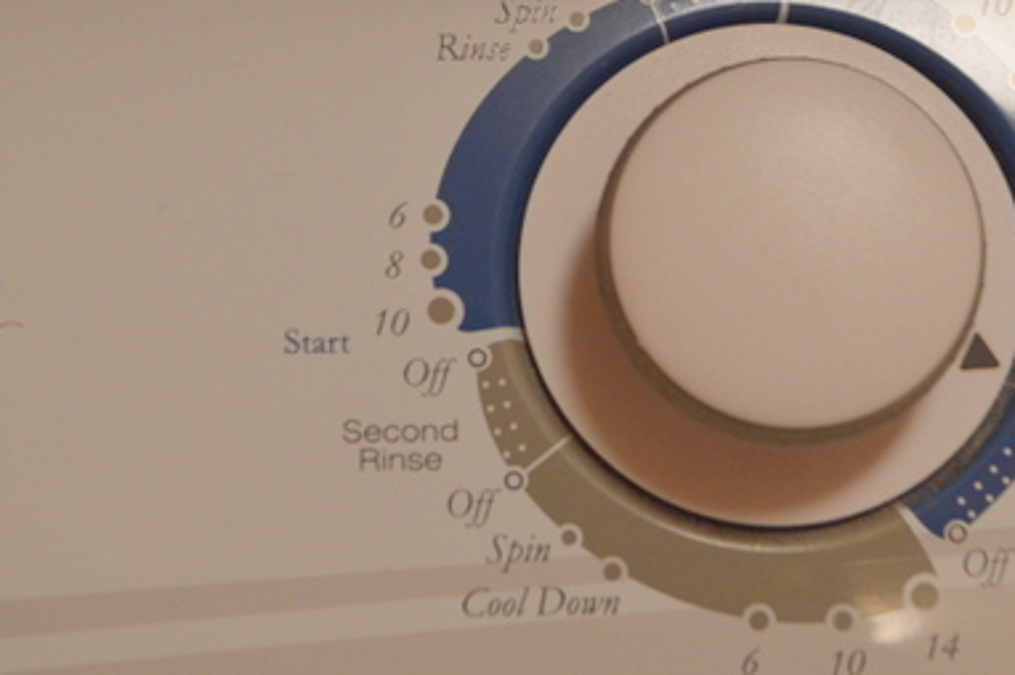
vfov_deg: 15.5
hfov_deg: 23.1
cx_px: 553
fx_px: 2479
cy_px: 274
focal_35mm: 88
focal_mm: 32
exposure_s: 1/60
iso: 800
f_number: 4.8
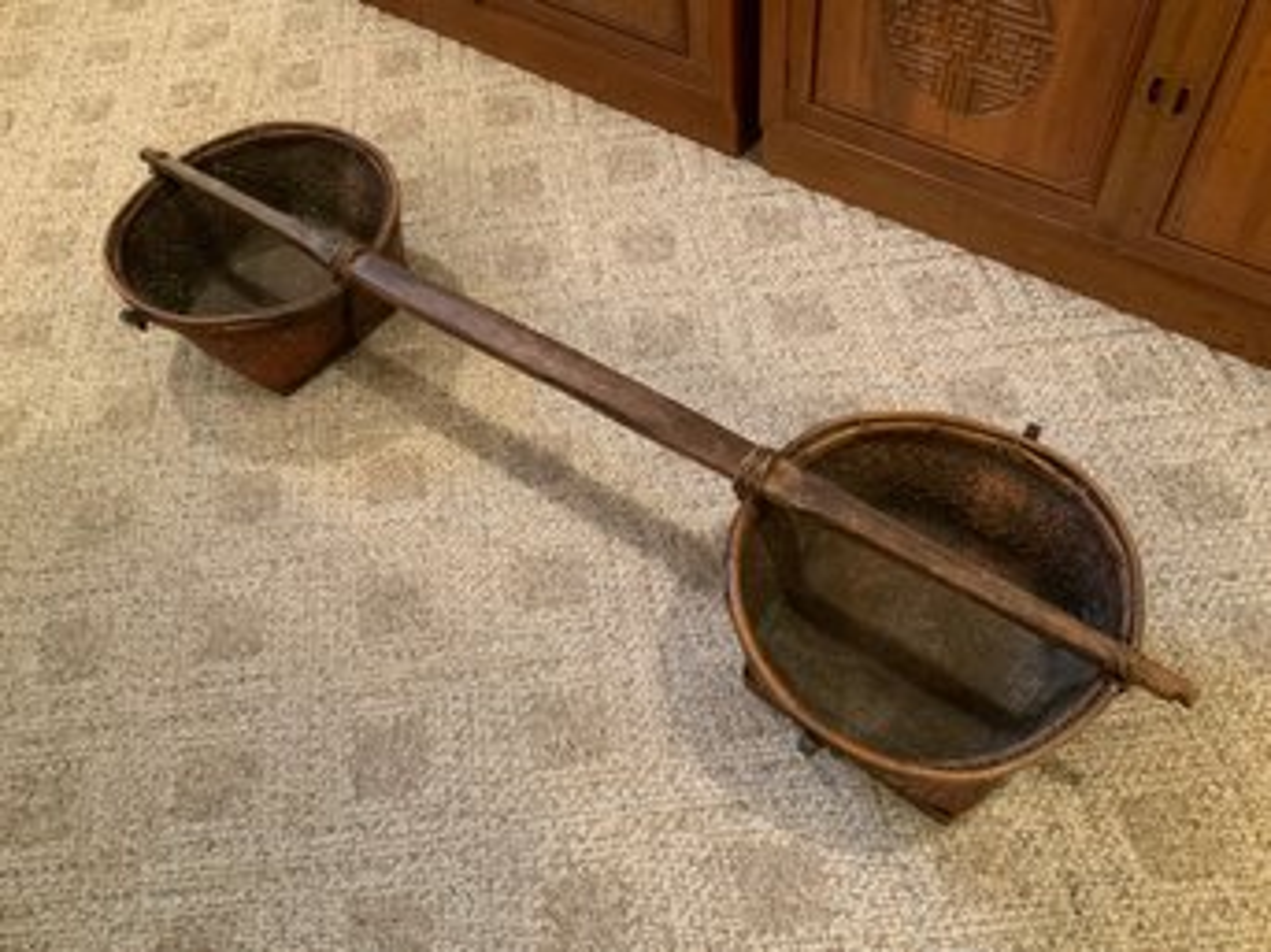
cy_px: 476
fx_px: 1064
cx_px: 636
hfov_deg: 61.7
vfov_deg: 48.2
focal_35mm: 29
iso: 250
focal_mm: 3
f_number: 1.8
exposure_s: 1/40
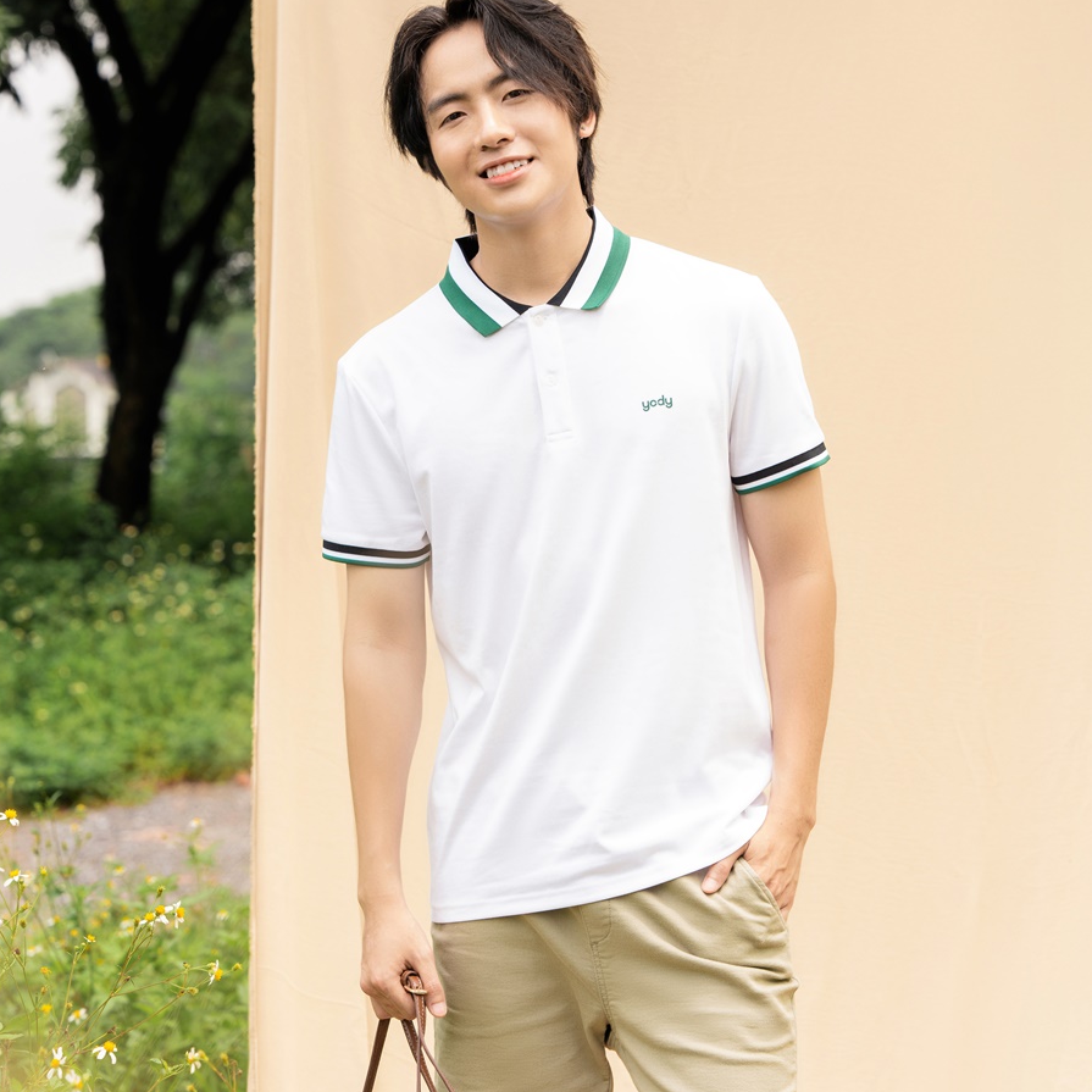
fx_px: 3890
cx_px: 545
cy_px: 614
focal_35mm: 109
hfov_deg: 16.0
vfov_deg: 16.0
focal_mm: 85
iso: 80
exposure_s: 1/250
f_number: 5
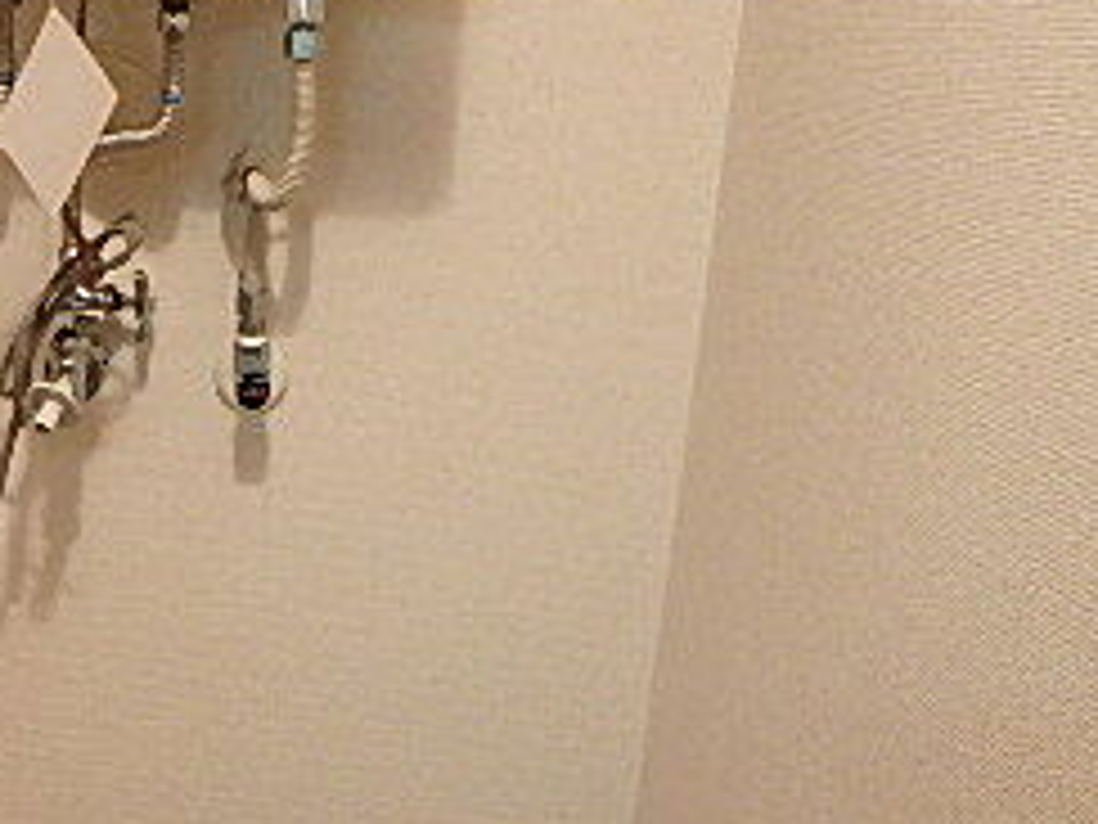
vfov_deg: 24.5
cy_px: 941
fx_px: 1745
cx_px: 184
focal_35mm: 55
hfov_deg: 33.7
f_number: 3.5
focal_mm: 3.7
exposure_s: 1/30
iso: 400
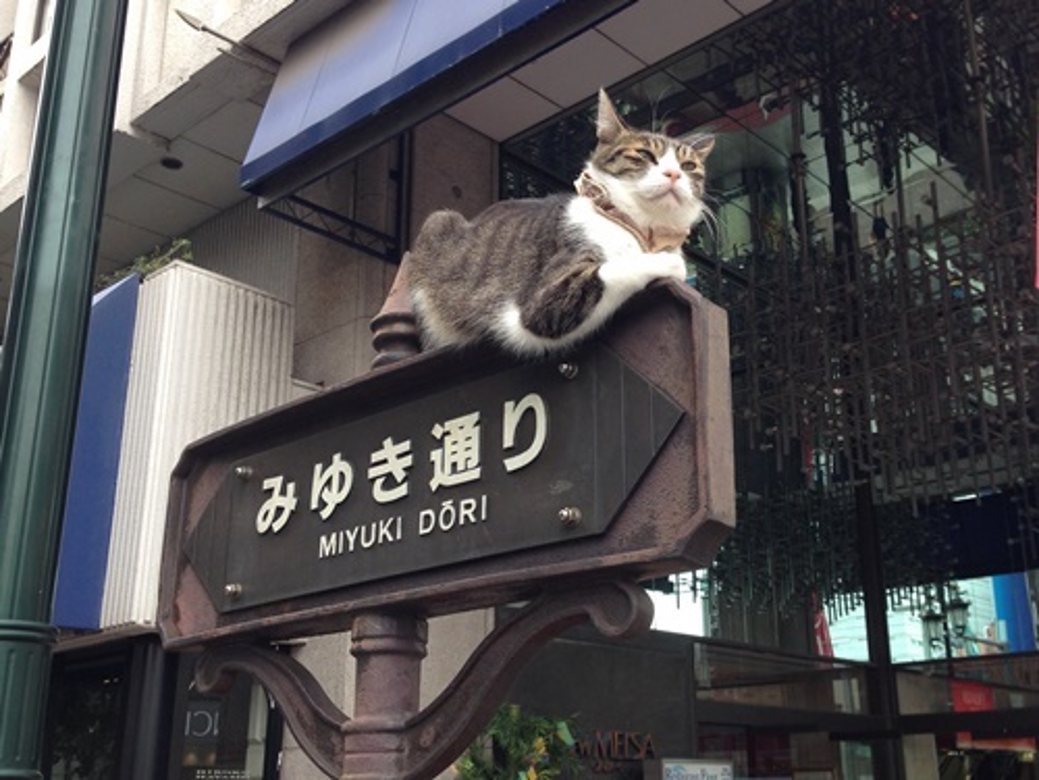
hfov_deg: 55.4
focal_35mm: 33
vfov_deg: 42.9
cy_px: 390
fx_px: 990
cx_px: 520
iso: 50
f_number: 2.4
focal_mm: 4.12
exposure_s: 1/201
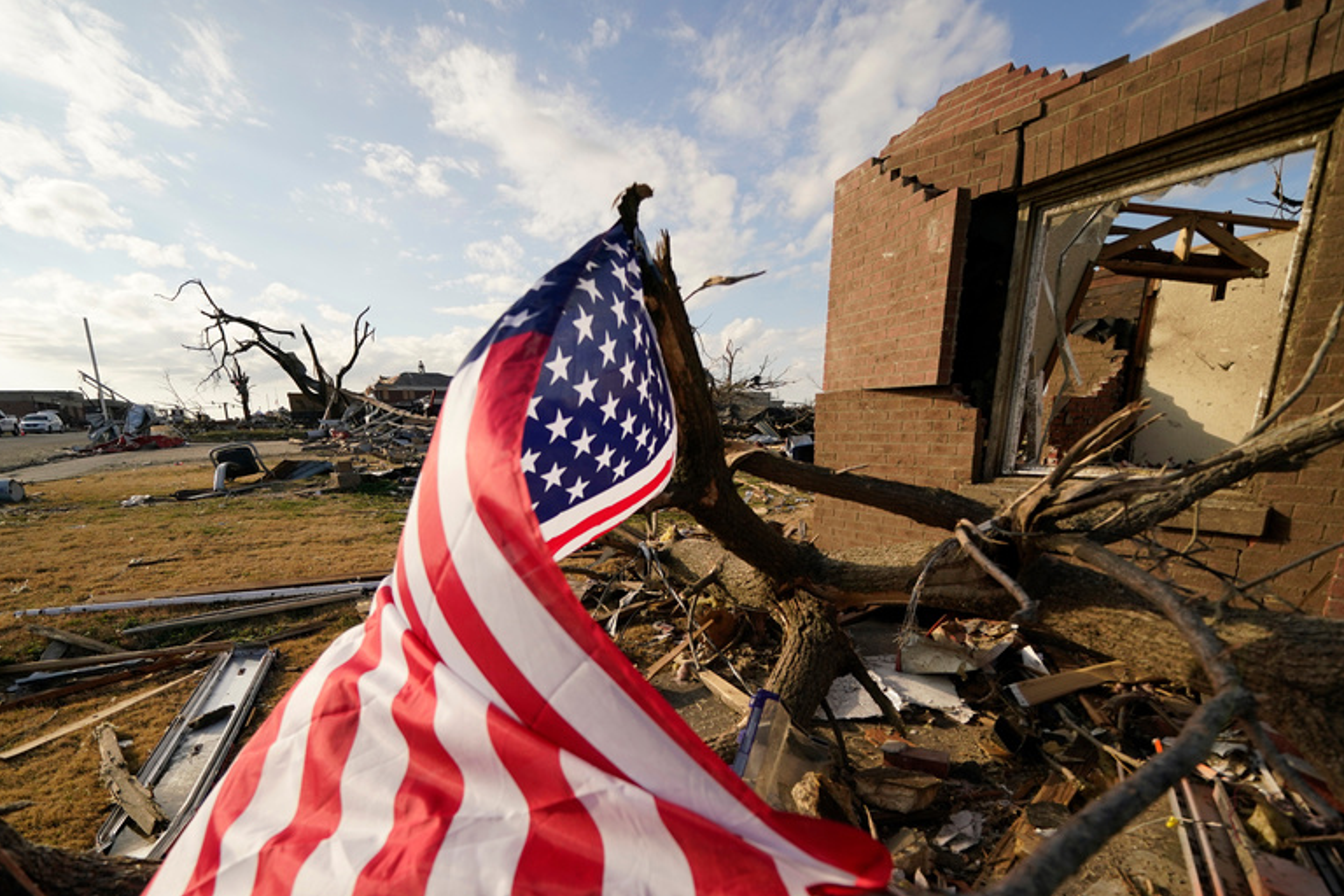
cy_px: 582
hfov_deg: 96.7
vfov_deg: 72.0
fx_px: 597
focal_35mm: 16
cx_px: 674
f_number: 4
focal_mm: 12
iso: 320
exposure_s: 1/3200
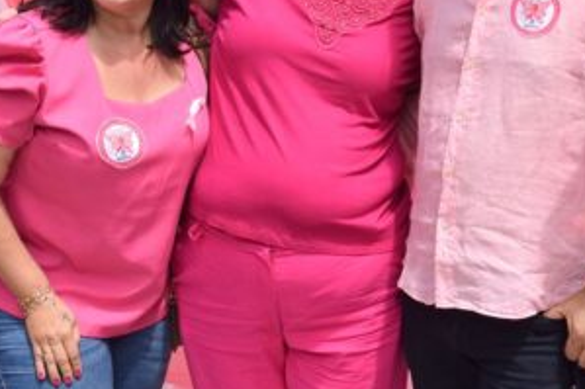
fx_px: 1271
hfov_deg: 25.8
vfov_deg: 17.2
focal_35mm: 78
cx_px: 399
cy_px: 52
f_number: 9
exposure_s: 1/320
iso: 200
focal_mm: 21
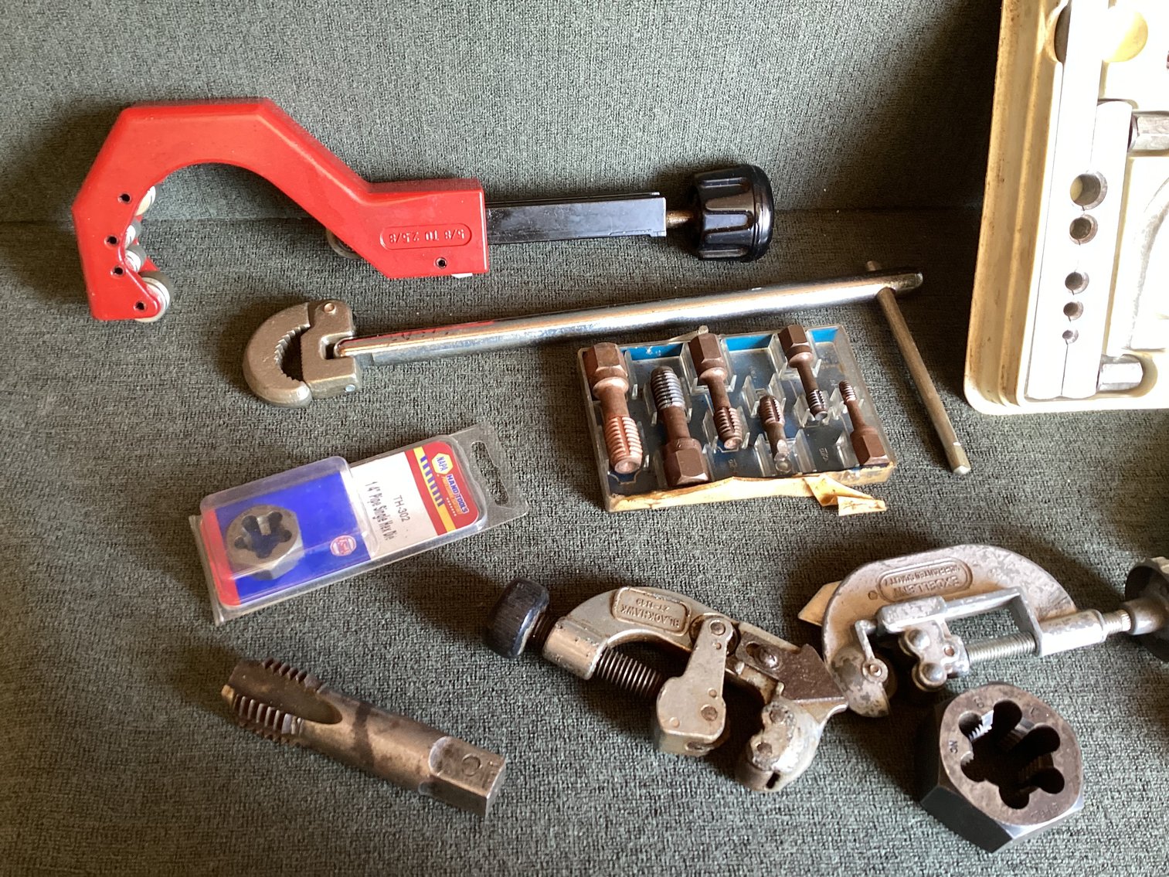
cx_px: 584
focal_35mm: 31
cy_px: 438
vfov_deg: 45.4
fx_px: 1047
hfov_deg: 58.3
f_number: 2.4
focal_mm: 3.3
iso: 125
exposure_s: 1/50
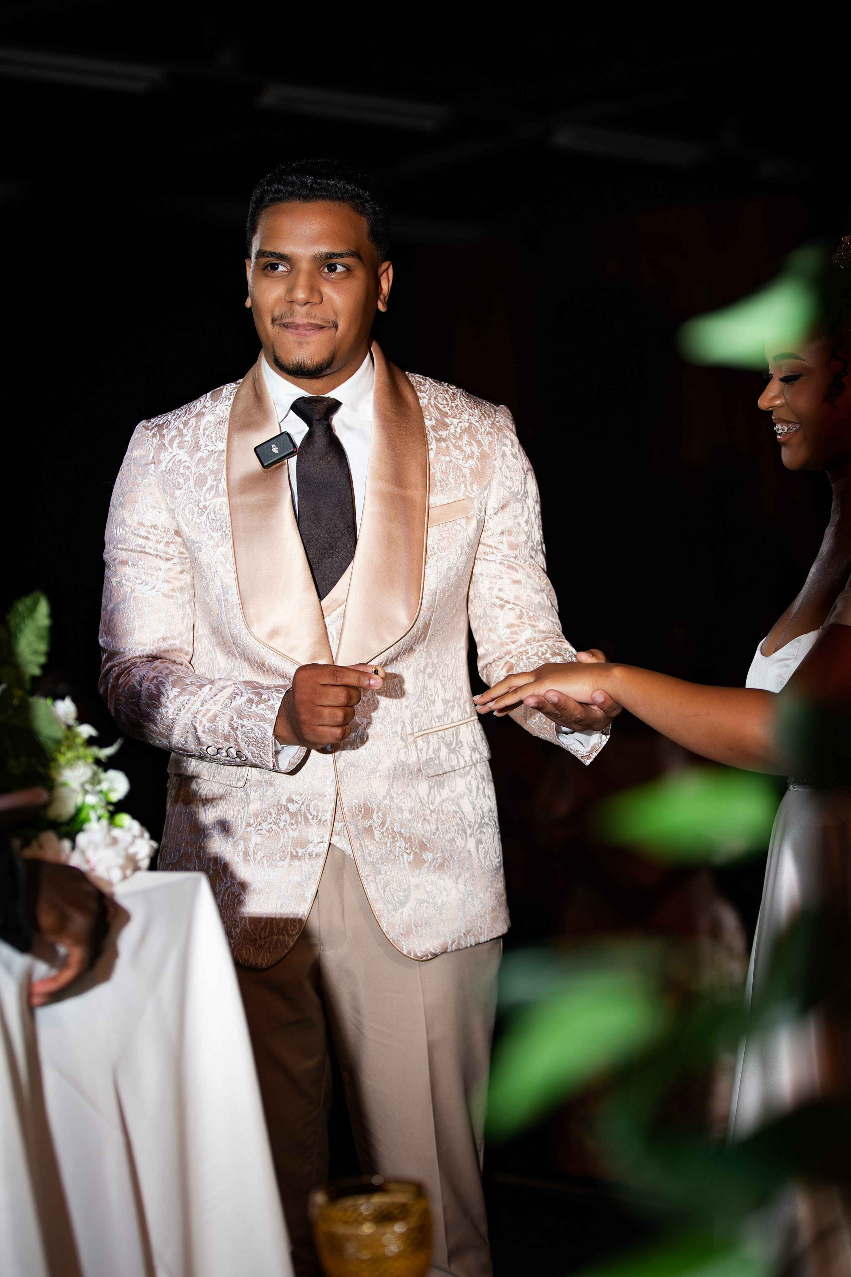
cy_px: 638
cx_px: 426
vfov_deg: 28.8
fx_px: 2482
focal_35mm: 70
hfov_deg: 19.5
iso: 125
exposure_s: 1/250
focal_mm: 70
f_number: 2.8
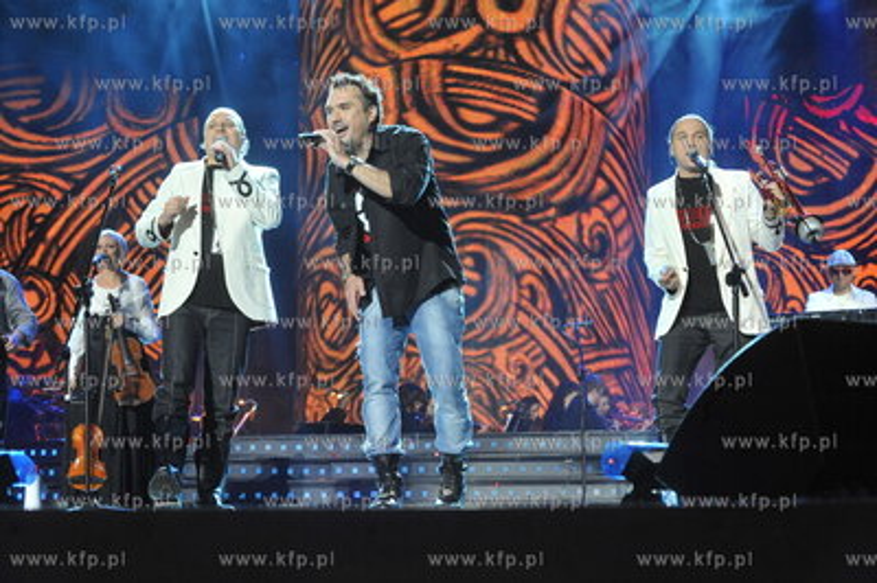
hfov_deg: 26.0
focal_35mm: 78
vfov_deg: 17.5
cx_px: 438
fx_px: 1899
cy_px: 292
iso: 3200
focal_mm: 78
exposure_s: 1/200
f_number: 5.6
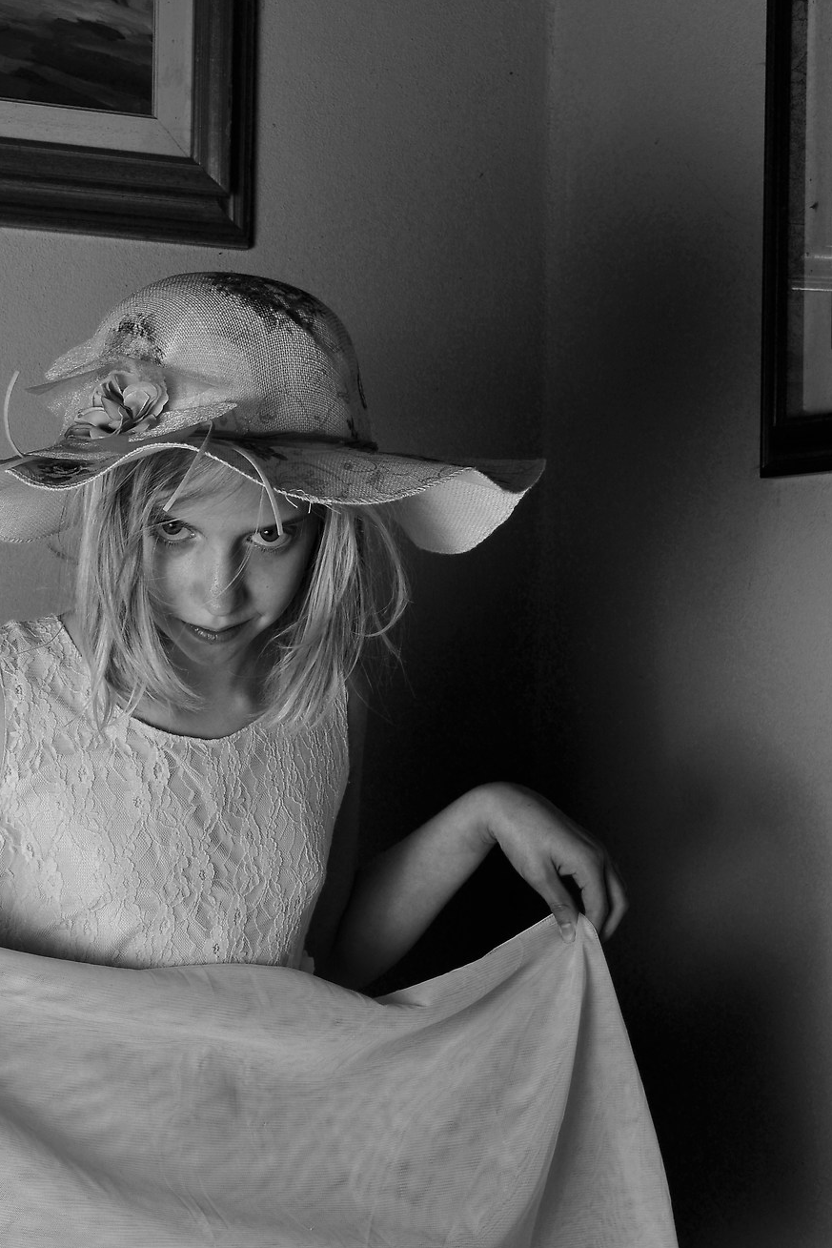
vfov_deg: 26.3
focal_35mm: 77
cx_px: 212
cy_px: 750
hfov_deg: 17.6
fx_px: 2668
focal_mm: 28
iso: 100
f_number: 8
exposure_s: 1/40
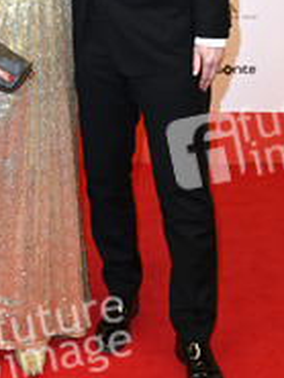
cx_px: 86
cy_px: 39
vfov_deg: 23.0
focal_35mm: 83
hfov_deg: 17.7
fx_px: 907
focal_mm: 40
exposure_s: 1/200
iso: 640
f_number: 7.1
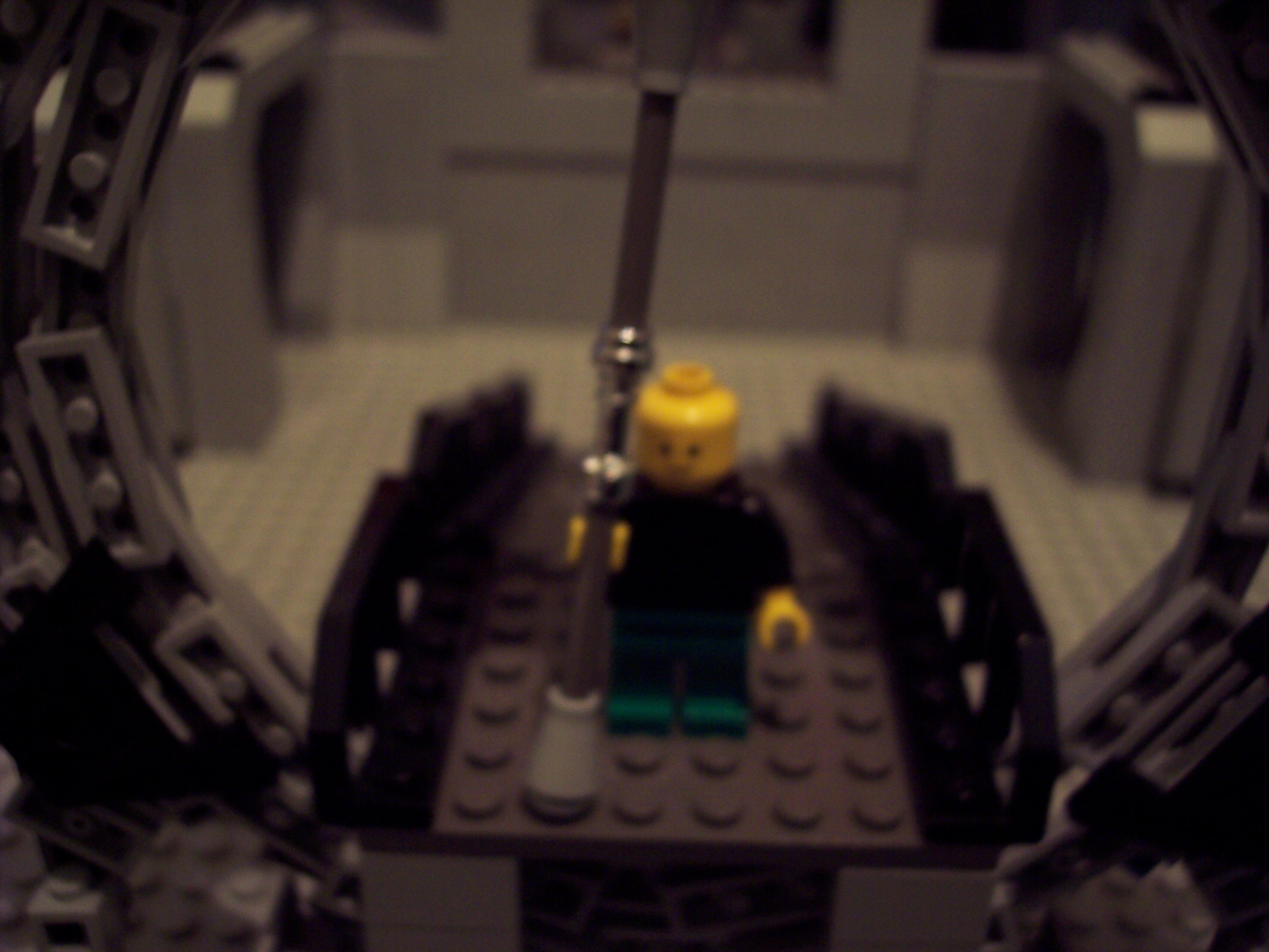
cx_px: 634
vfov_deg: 36.8
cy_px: 476
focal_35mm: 39
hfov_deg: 47.9
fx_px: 1430
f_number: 3.4
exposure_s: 1/4
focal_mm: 8
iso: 200
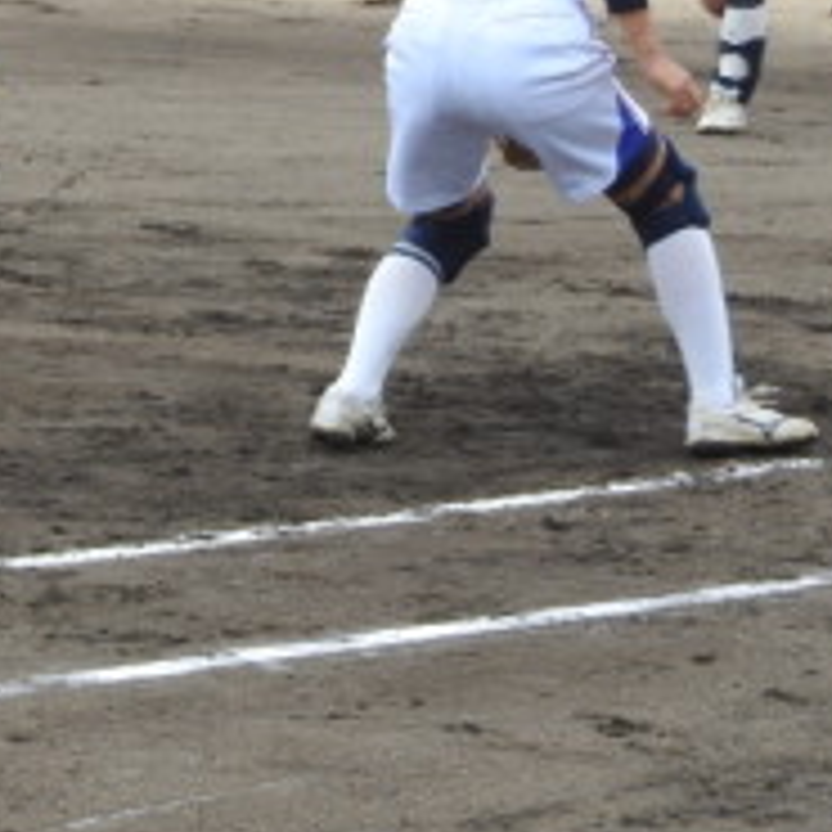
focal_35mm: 358
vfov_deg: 4.9
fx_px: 9735
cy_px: -76
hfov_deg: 4.9
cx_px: 18
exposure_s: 1/200
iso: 100
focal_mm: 22.4
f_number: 5
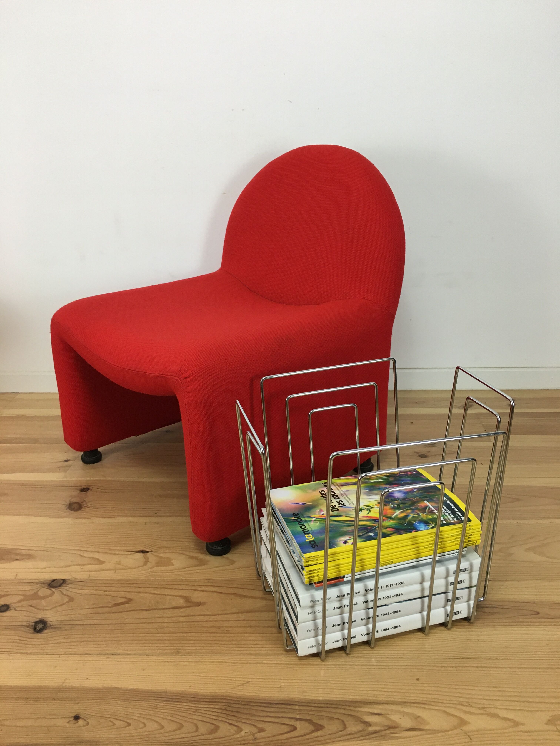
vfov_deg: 61.7
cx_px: 280
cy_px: 373
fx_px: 626
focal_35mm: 29
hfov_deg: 48.2
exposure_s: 1/33
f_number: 2.2
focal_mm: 4.15
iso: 50
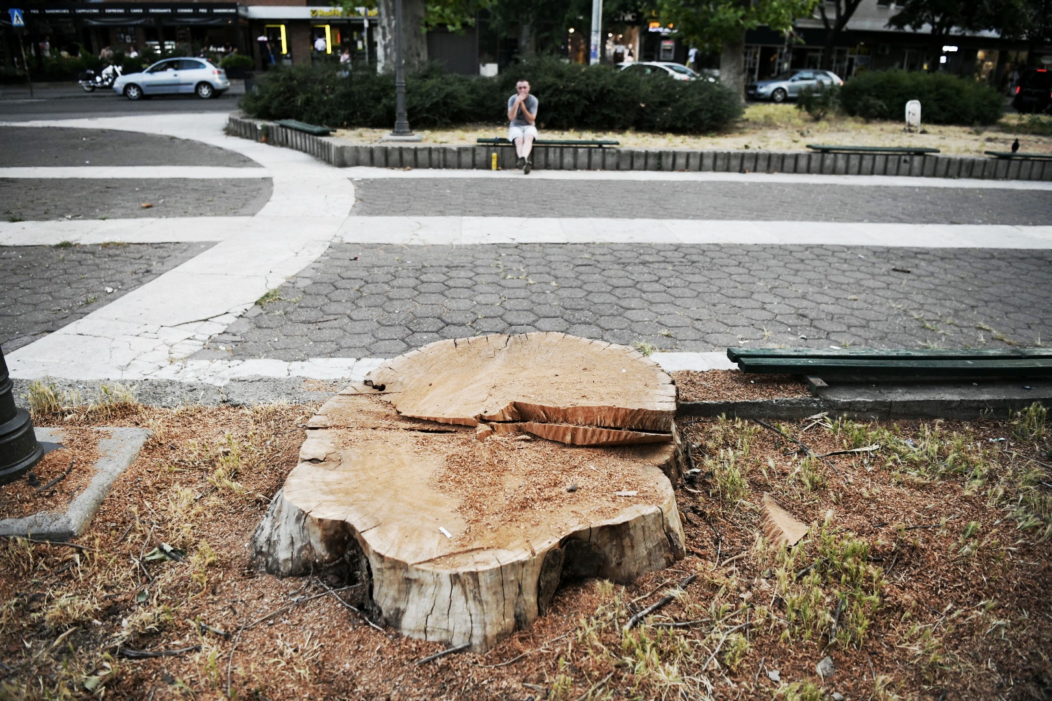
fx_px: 701
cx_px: 526
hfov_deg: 73.7
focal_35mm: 24
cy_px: 350
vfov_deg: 53.1
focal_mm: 24
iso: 3200
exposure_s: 1/3200
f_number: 2.8
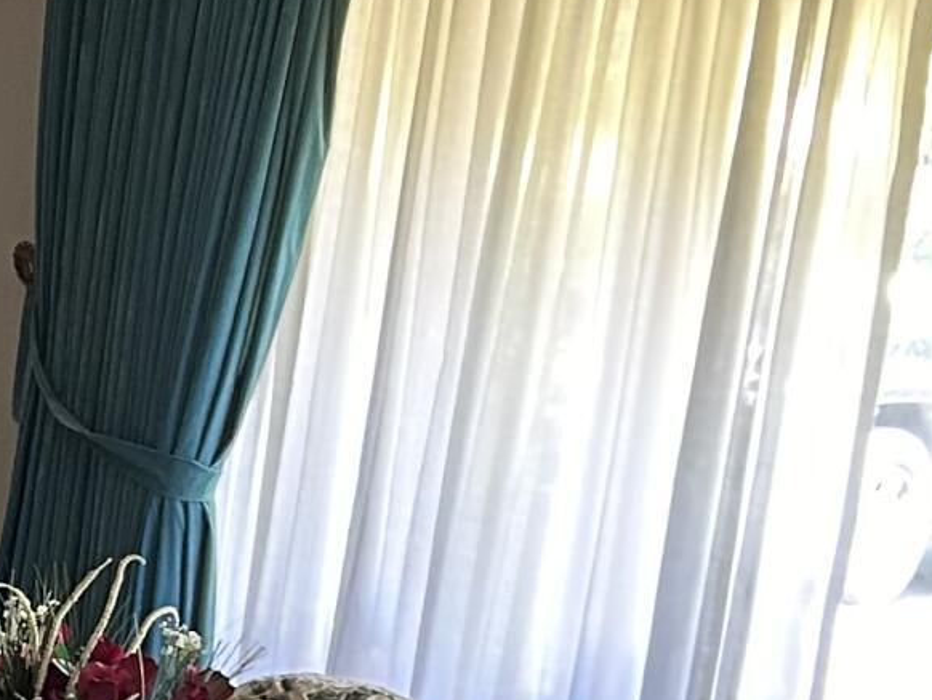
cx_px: -464
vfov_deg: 11.0
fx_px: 3609
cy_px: 626
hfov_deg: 13.8
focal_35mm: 134
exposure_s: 1/60
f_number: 1.5
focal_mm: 5.7
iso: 200
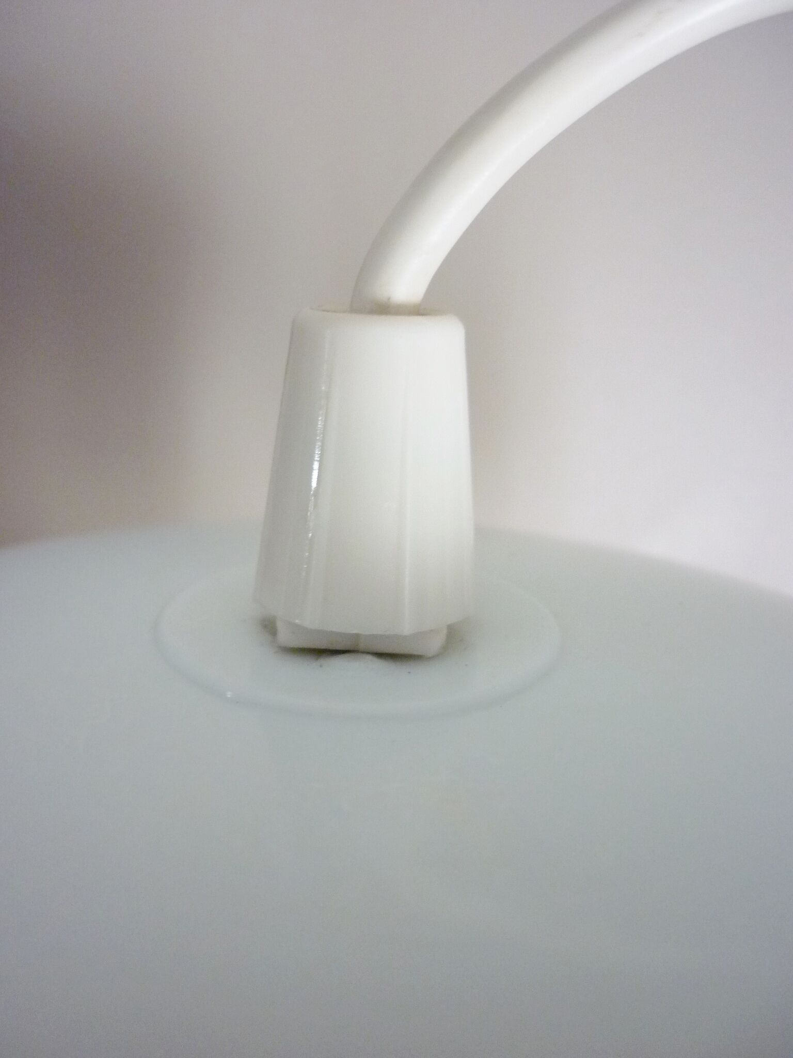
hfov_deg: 42.9
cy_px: 529
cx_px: 396
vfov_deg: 55.4
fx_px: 1008
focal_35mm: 33
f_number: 2.8
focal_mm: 5.5
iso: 250
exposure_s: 1/30
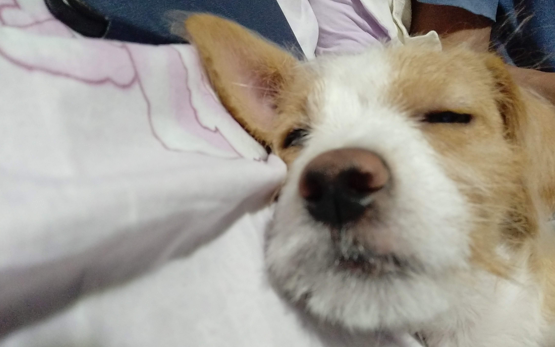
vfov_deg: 45.9
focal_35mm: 27
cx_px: 278
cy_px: 194
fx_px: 408
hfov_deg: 68.4
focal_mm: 3.39
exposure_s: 1/33
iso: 500
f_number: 2.2
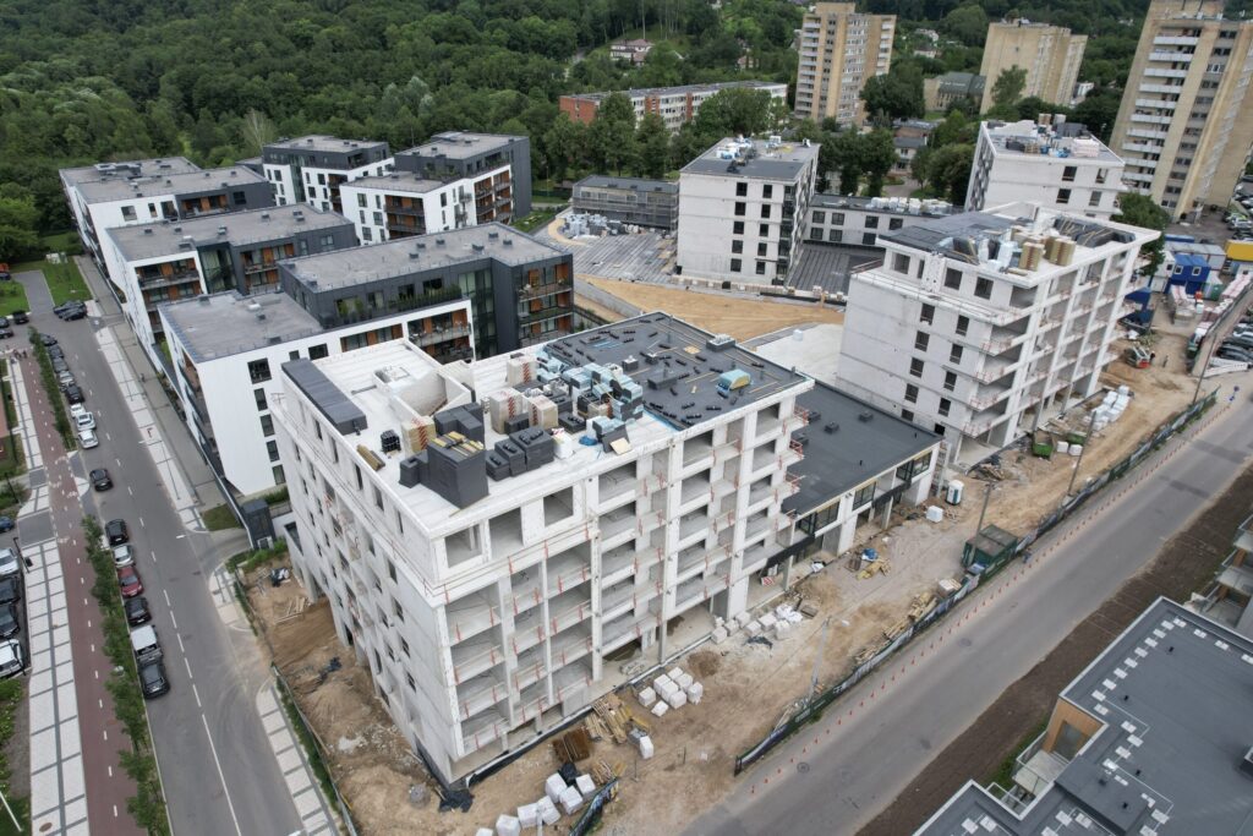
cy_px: 418
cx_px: 626
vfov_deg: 57.2
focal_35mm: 22
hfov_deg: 78.6
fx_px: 766
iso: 130
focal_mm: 8.38
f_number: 2.8
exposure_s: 1/1000
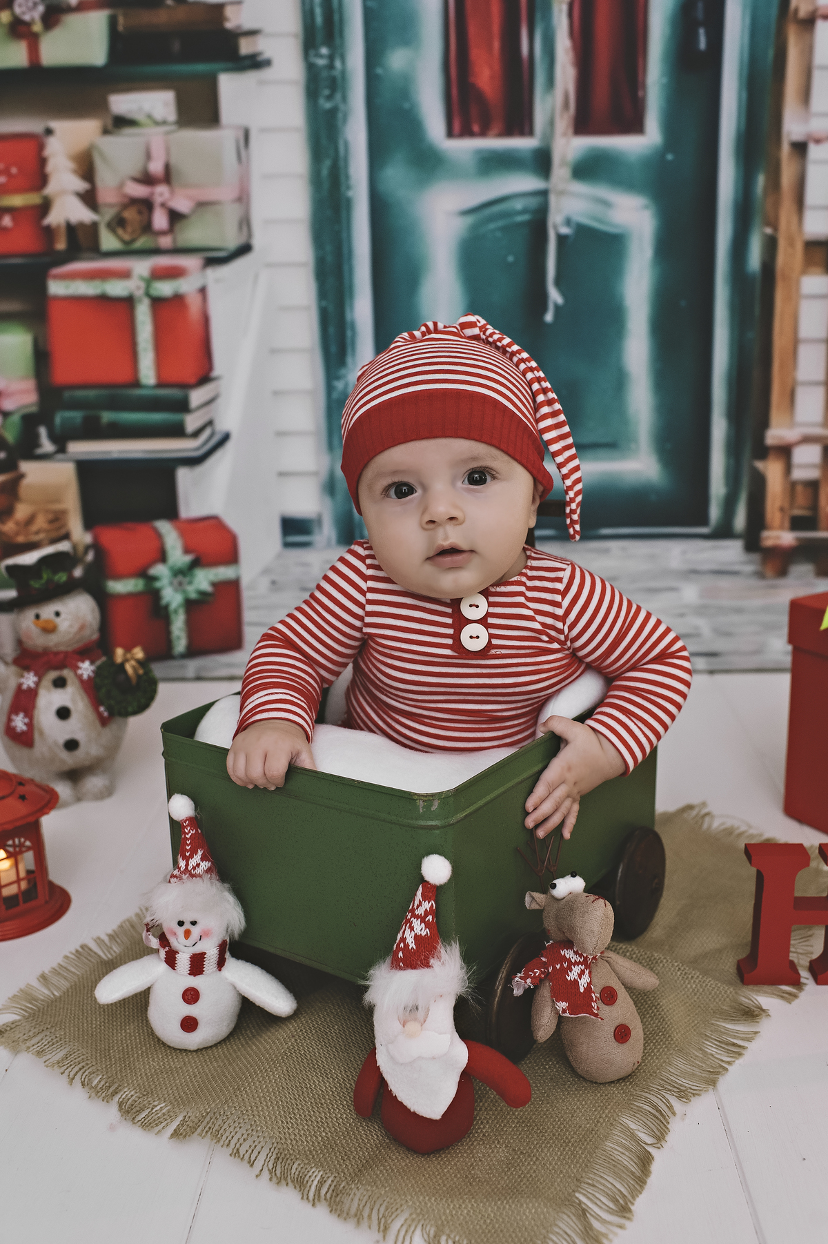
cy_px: 622
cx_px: 414
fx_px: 1209
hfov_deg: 37.8
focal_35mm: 35
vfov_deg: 54.5
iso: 640
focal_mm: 35
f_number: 4.5
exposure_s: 1/200
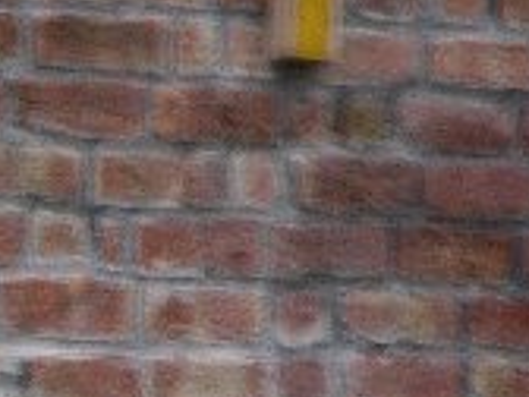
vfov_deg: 1.5
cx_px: -241
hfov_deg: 2.0
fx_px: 14915
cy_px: 482
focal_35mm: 976
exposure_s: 1/6.8
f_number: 4.2
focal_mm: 71.2
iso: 50
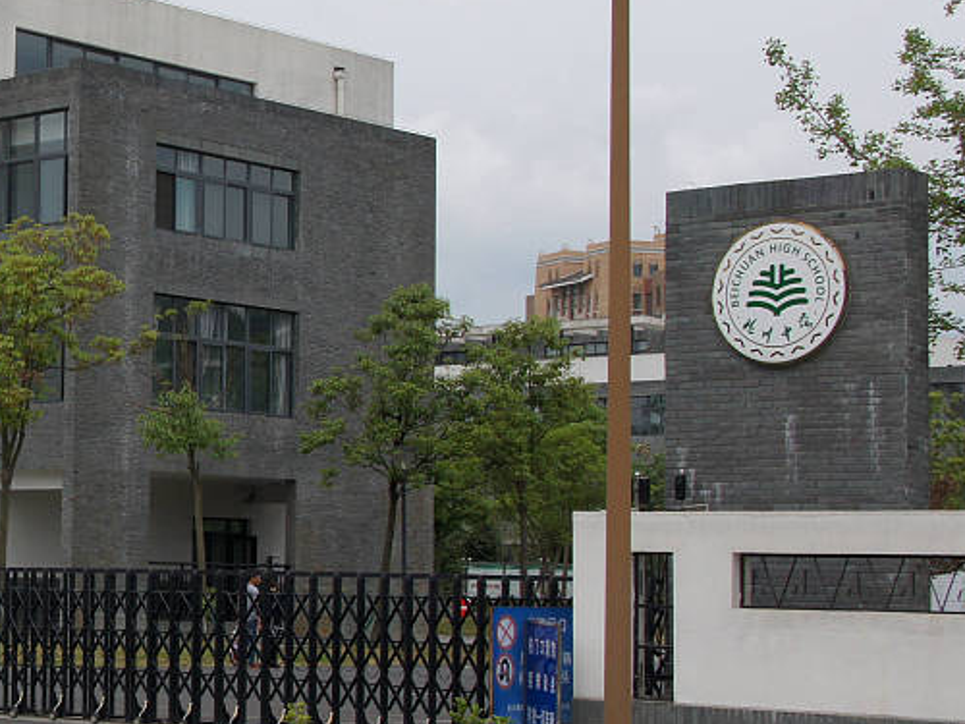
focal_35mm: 83
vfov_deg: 17.8
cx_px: -183
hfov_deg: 21.9
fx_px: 2314
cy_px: 391
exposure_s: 1/320
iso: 200
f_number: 10
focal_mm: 24
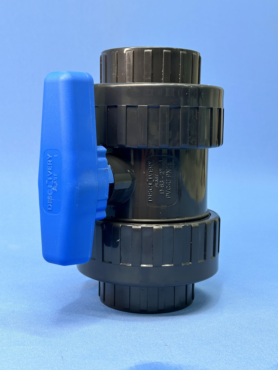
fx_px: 514
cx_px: 139
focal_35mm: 48
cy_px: 185
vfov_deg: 39.7
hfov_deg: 30.3
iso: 80
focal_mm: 6.86
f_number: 1.78
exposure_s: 1/100
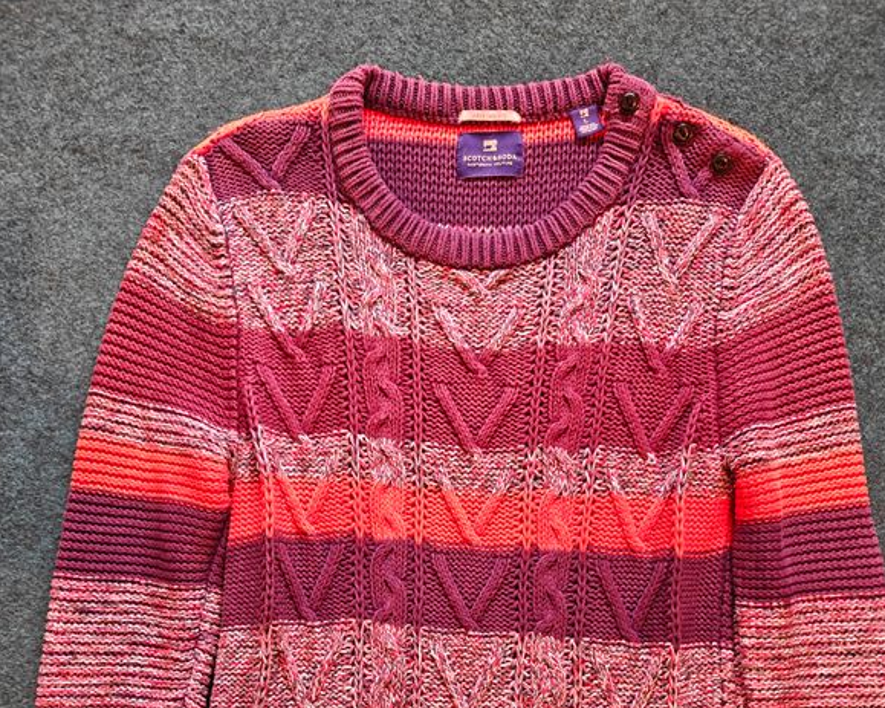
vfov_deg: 44.4
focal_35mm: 31
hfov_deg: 57.2
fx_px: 812
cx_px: 457
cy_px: 586
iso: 500
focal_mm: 6.06
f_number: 1.6
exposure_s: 1/50
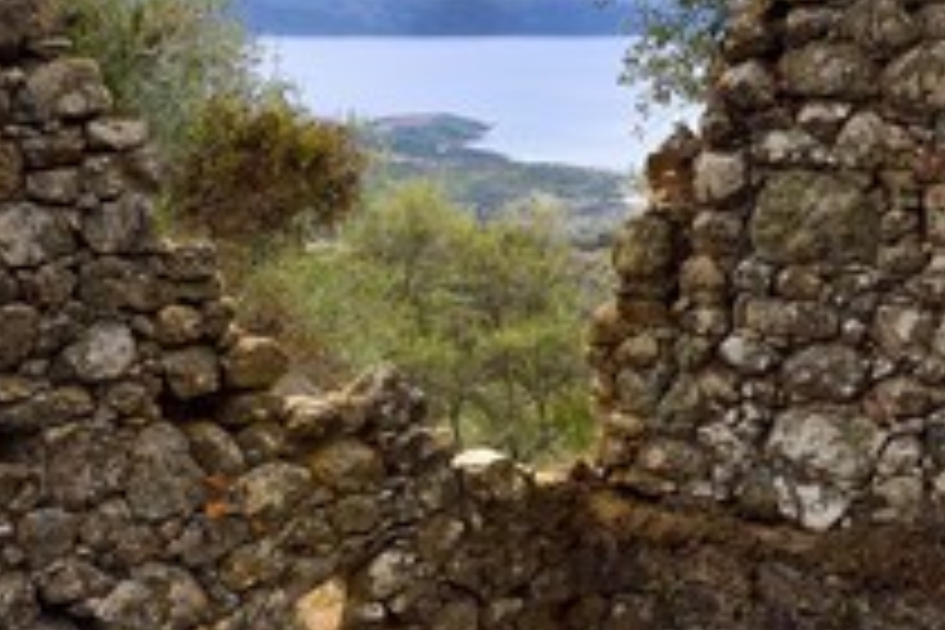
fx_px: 1680
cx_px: 909
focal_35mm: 64
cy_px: 360
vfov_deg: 21.2
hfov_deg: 29.6
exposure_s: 1/125
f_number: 18
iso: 400
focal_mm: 32
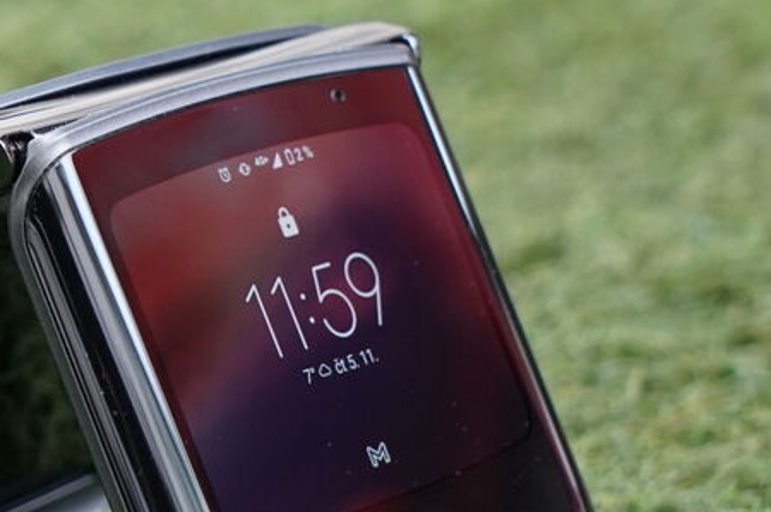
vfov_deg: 11.5
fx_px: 2524
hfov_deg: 17.2
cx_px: 165
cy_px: 416
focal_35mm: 118
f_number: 7.1
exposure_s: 1/200
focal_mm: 64
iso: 2000
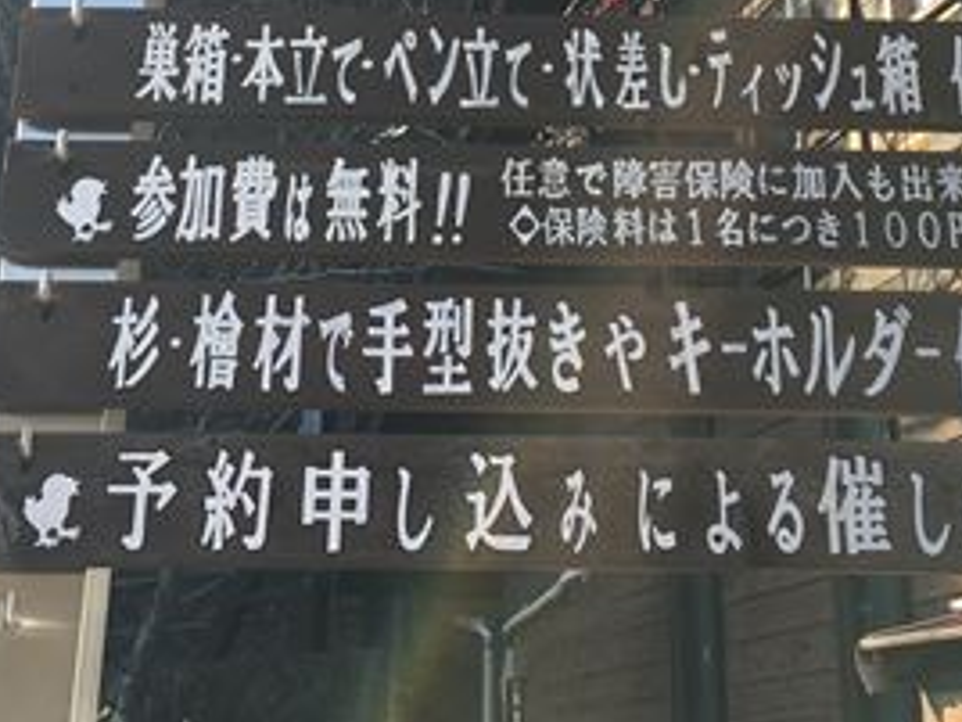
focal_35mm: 65
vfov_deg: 21.7
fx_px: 1806
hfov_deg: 29.8
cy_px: -18
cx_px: 513
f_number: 2.2
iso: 25
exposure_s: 1/452
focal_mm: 4.15
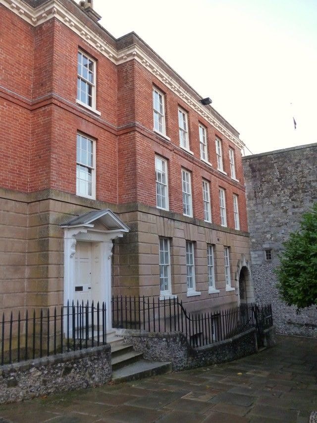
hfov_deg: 49.8
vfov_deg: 63.4
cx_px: 158
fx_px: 342
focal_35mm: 28
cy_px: 212
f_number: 3.1
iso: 250
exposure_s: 1/60
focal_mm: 5
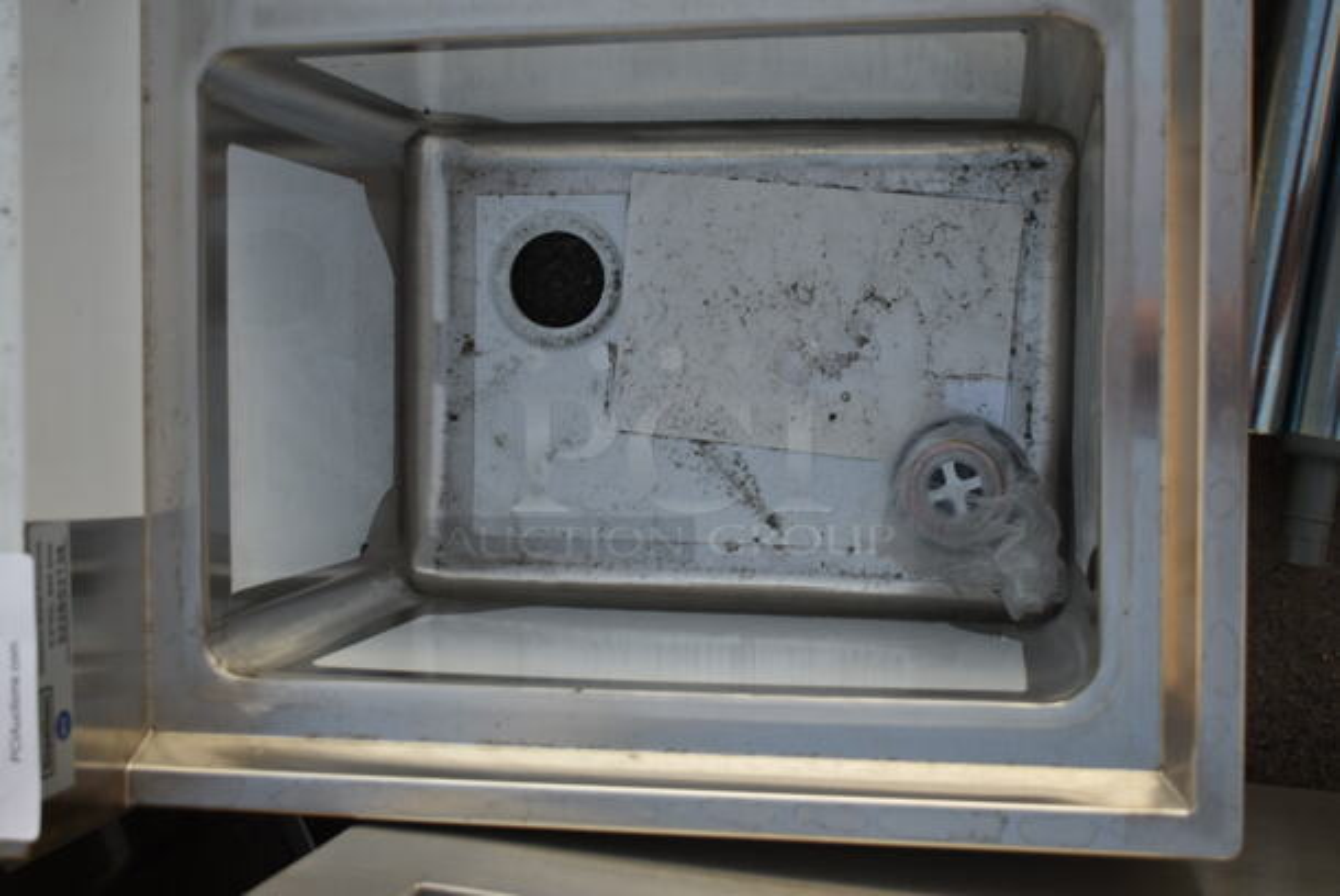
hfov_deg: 43.6
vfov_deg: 29.9
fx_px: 1677
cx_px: 670
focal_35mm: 45
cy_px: 448
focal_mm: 30
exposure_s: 1/125
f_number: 4.2
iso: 125
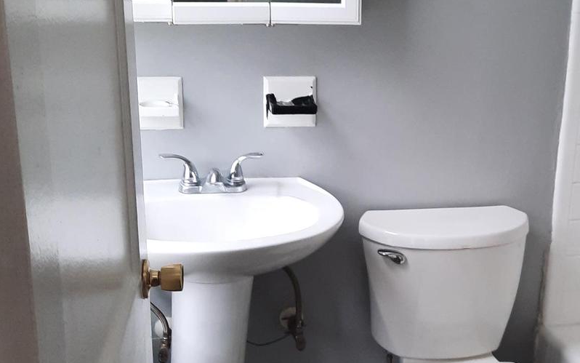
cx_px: 417
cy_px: 173
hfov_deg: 38.8
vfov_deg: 25.3
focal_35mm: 51
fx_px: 806
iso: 200
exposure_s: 1/60
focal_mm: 4.6
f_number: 2
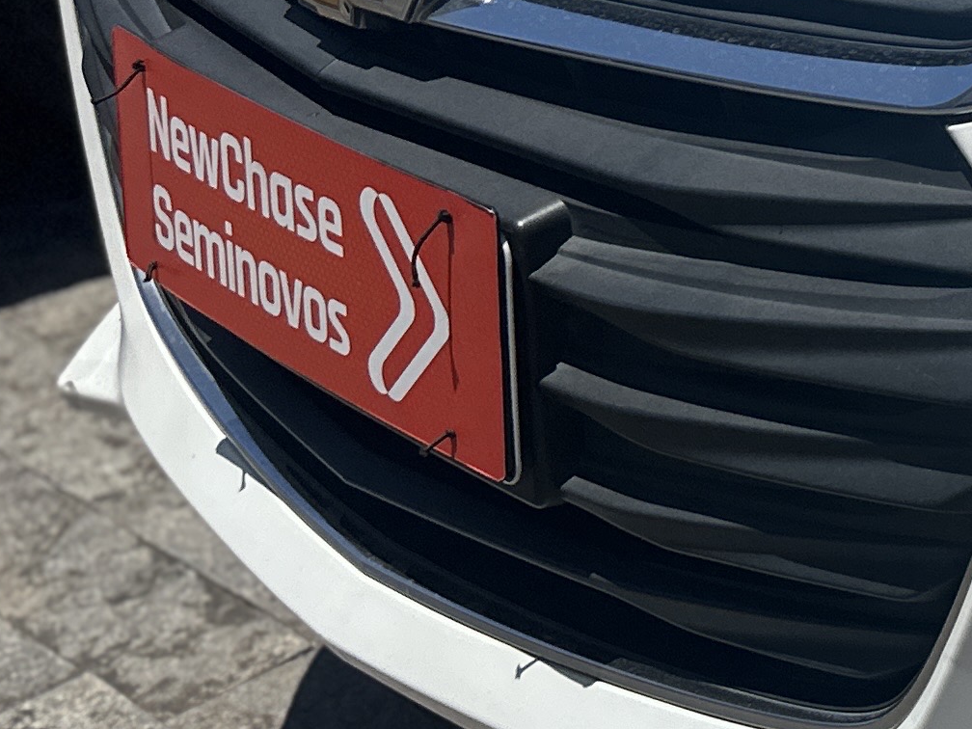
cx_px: 1852
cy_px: 90
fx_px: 2696
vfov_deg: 15.2
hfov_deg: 16.4
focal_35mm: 96
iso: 80
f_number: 1.78
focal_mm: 6.86
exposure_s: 1/12048
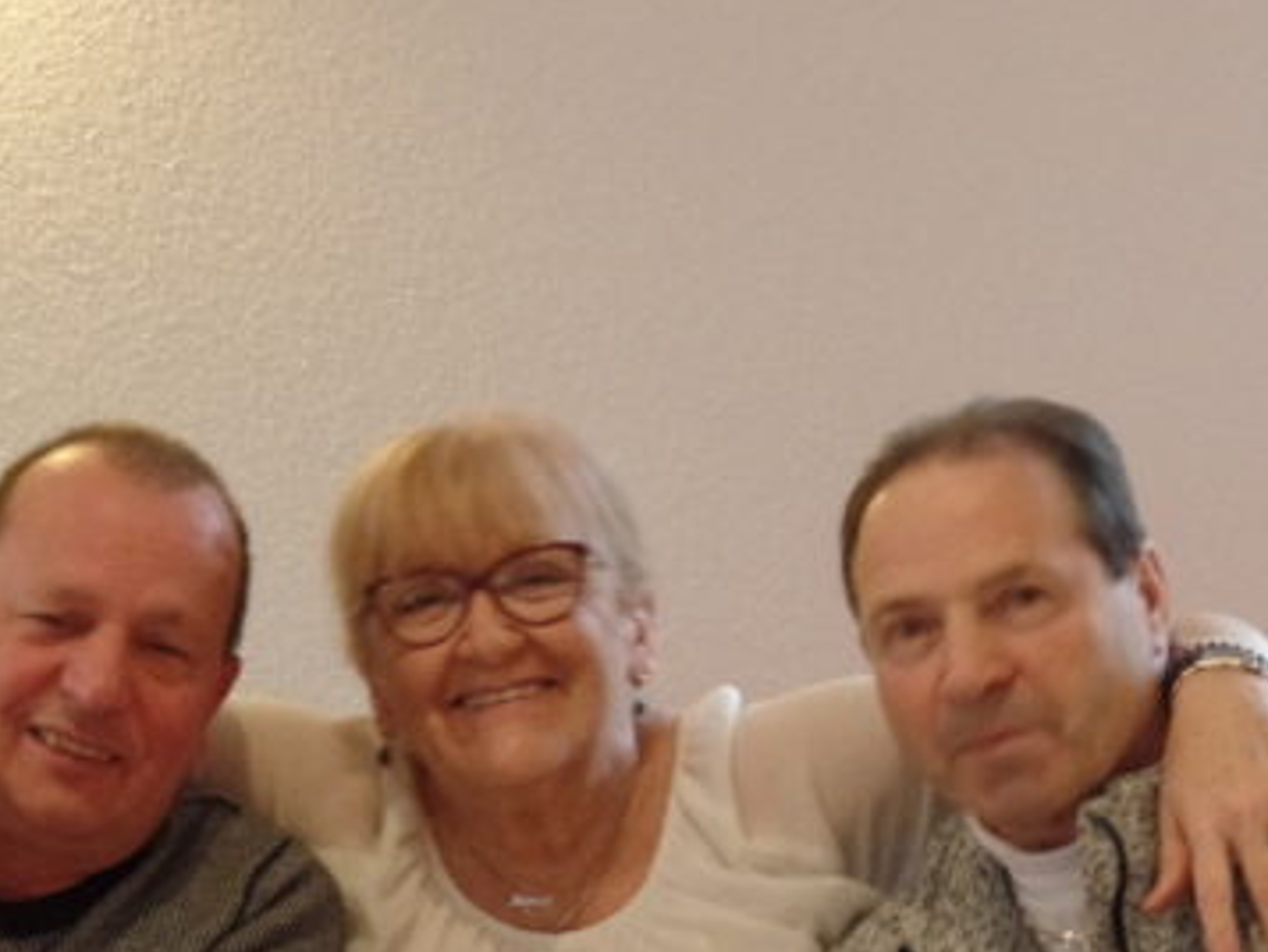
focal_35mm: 221
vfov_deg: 6.7
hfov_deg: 9.0
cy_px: 710
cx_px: 586
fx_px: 8098
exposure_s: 1/15
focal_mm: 25.2
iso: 800
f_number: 4.2
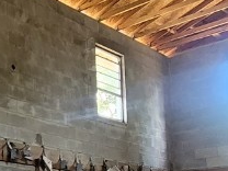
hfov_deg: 25.4
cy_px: 182
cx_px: -81
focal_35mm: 64
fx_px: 422
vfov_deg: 21.9
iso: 250
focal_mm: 2.2
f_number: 2.2
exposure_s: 1/60
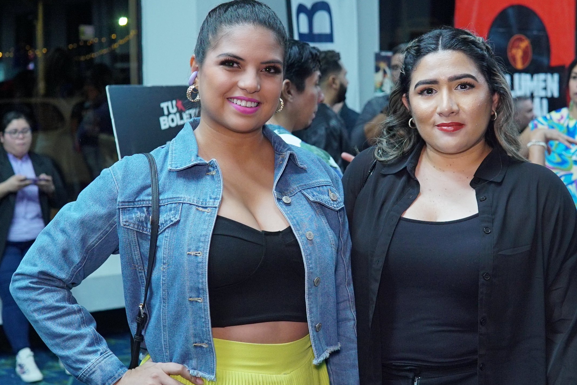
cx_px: 347
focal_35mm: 58
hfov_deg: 34.4
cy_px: 177
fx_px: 930
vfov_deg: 23.4
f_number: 3.5
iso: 1600
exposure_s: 1/100
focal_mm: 30
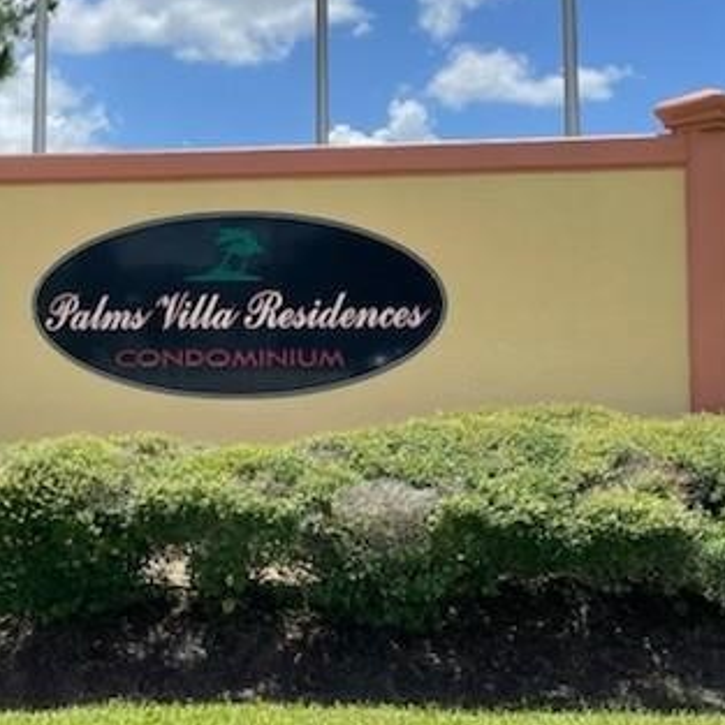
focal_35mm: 47
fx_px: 1114
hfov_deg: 35.8
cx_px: 257
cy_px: 264
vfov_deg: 35.8
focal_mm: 4.2
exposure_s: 1/3300
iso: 32
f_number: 1.6
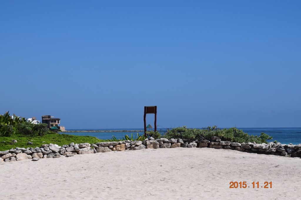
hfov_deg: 20.6
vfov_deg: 13.8
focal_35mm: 99
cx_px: 150
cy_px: 100
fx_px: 827
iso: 200
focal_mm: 66
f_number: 11
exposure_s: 1/640
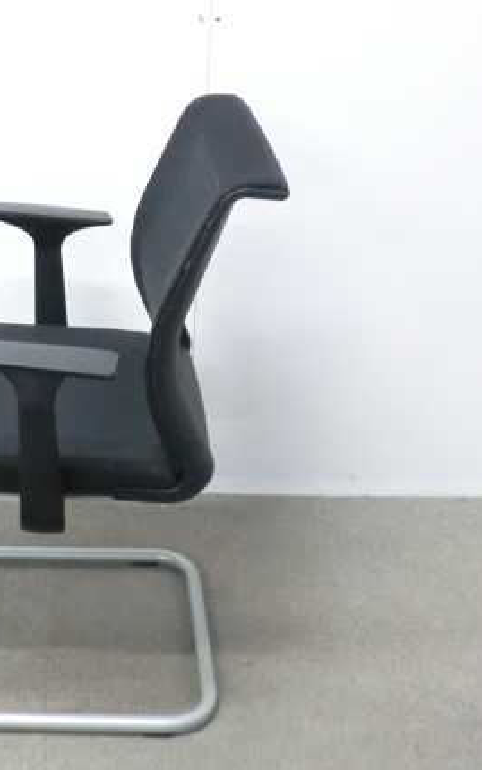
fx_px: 1260
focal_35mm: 60
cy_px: 358
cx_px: 47
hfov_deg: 21.2
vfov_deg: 34.0
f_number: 3.9
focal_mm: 6.9
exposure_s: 1/25
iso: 800
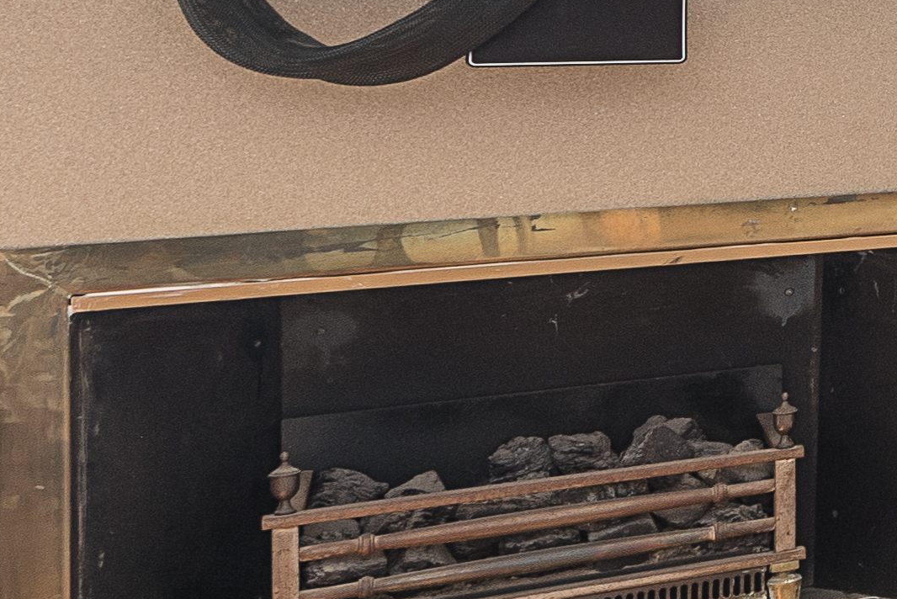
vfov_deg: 16.8
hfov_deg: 12.9
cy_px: -40
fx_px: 1969
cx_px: 2465
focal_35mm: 79
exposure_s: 1/13
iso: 100
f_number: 9
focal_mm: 14
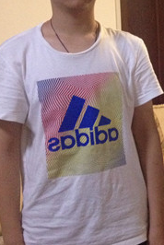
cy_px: 59
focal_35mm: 82
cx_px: 219
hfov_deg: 15.8
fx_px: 559
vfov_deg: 24.4
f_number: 2.4
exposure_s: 1/15
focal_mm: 4.28
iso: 500
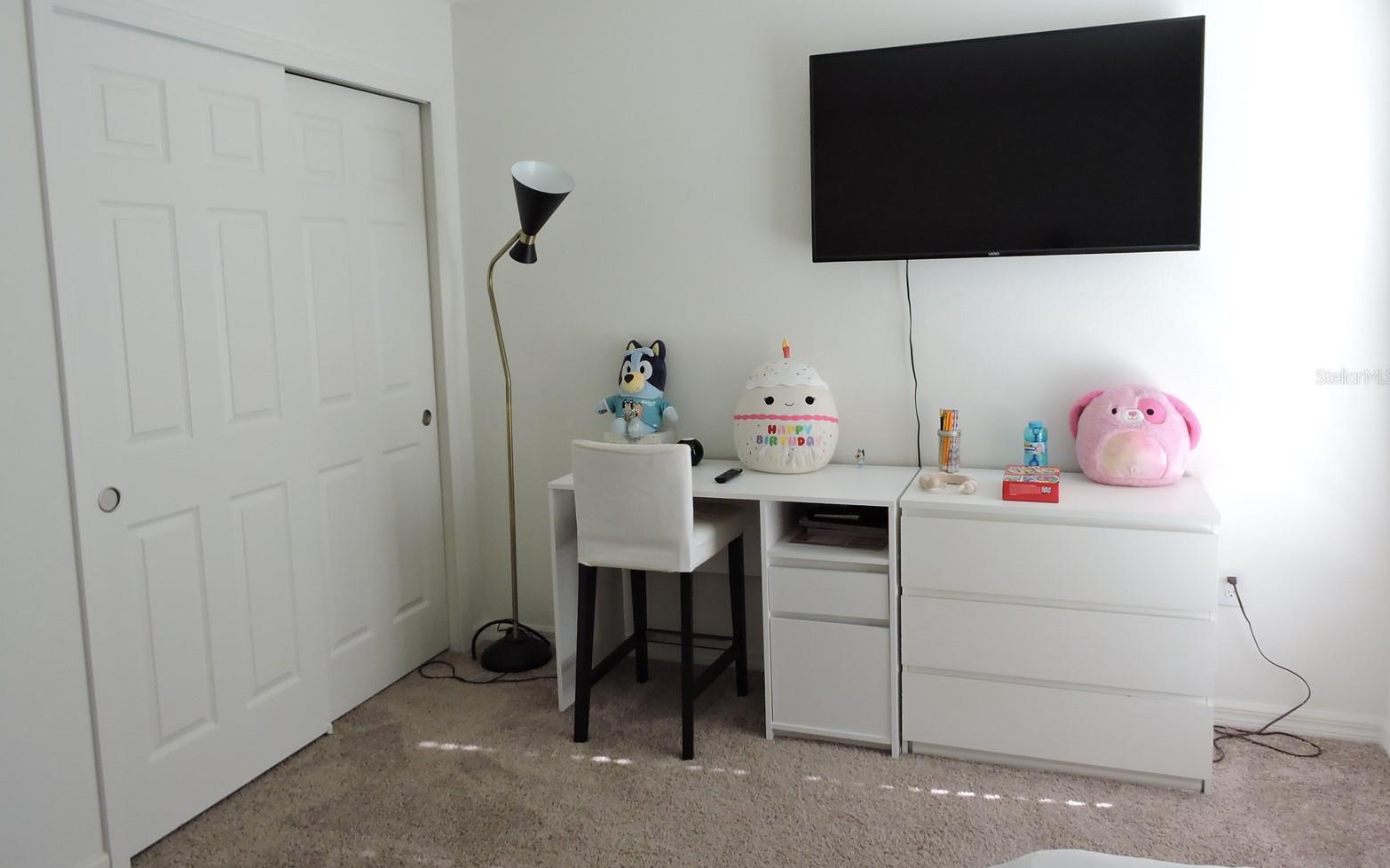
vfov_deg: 47.5
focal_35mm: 26
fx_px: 985
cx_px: 690
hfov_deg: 70.4
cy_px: 376
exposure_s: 1/30
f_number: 3.3
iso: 320
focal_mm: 4.3
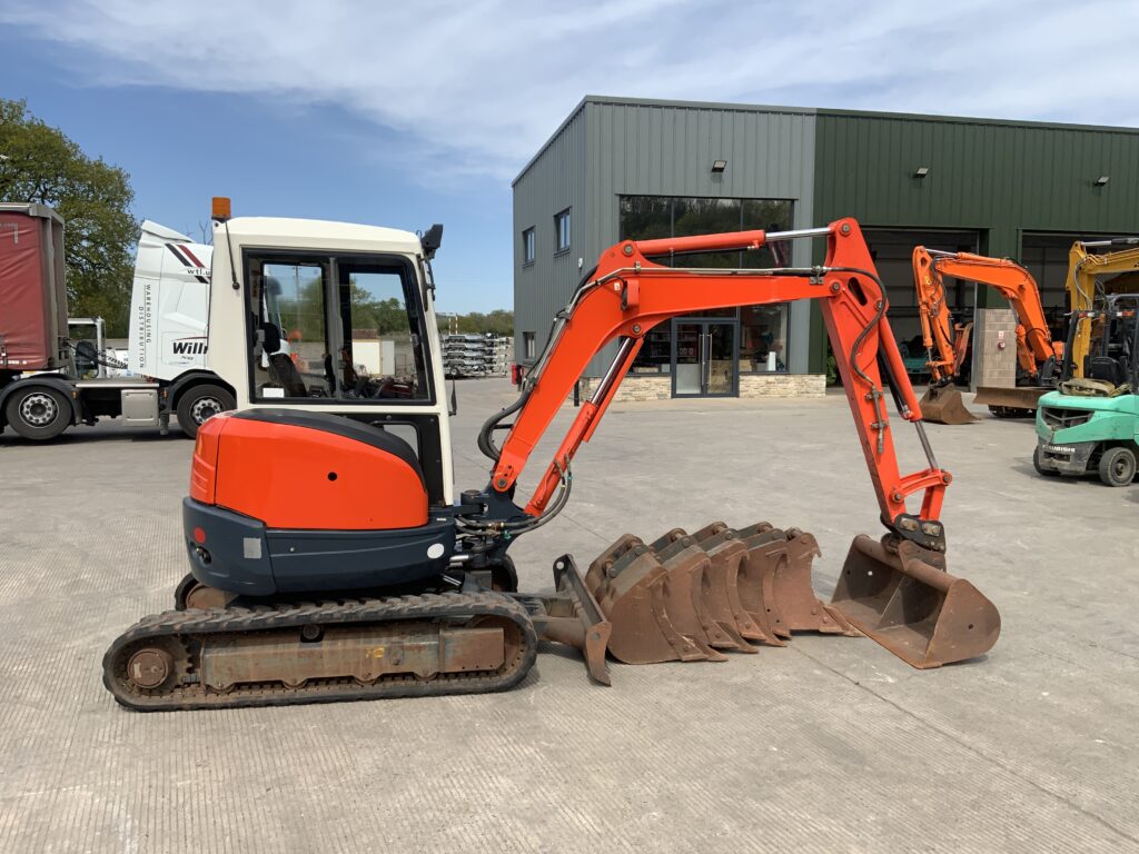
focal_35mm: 29
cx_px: 570
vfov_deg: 48.2
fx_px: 954
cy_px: 427
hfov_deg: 61.7
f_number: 1.8
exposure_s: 1/1342
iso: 16
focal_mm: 3
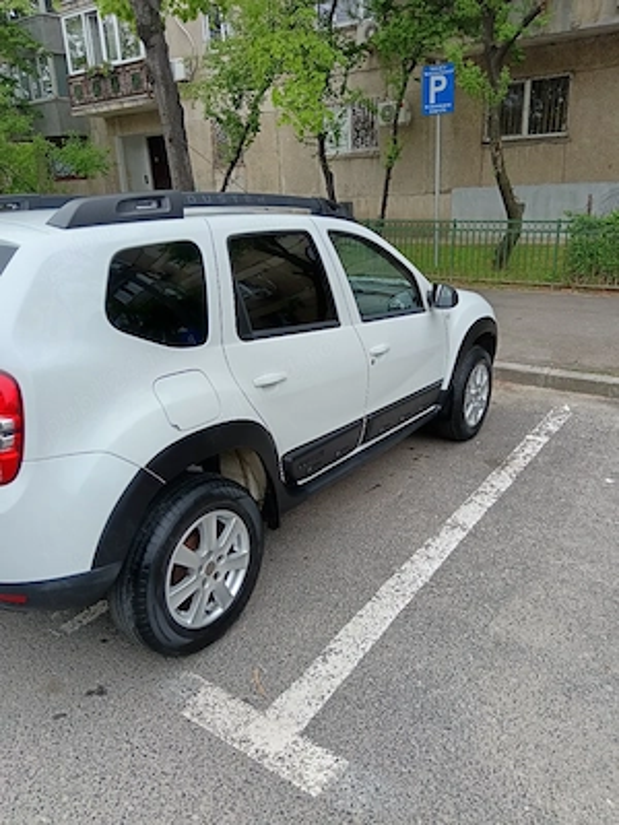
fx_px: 644
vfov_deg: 65.3
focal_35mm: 27
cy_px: 412
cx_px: 310
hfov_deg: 51.4
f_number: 1.9
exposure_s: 1/217
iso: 100
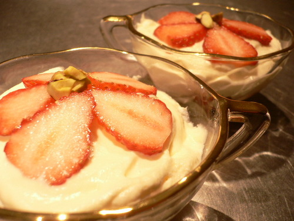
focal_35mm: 35
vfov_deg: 40.7
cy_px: 110
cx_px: 147
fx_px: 297
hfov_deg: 52.6
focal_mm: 5.8
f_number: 2.8
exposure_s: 1/50
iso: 100
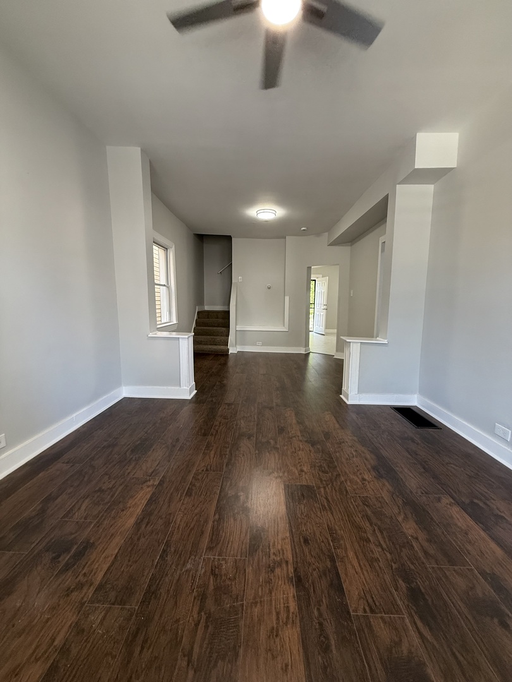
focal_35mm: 14
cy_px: 341
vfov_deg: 102.1
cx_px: 256
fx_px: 276
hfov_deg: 85.7
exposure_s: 1/120
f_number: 2.2
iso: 320
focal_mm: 2.22
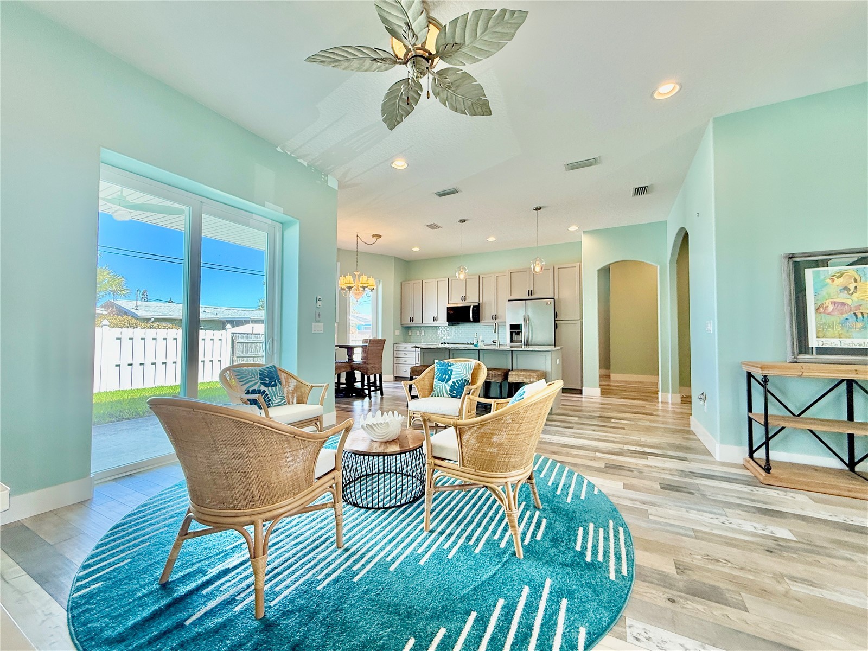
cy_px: 326
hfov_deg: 102.1
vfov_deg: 85.7
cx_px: 434
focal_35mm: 14
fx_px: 351
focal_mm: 2.22
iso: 125
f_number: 2.2
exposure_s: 1/120
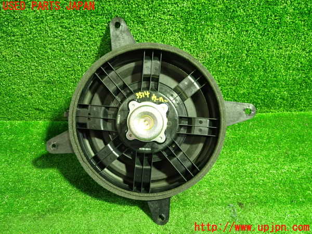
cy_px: 117
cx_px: 156
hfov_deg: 60.0
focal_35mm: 30
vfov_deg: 46.8
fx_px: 270
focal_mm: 5.4
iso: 640
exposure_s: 1/30
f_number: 2.3
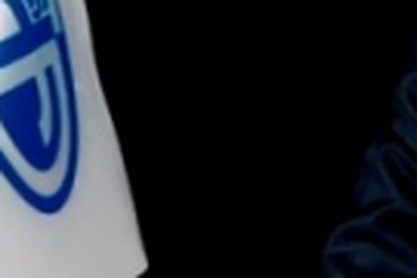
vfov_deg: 4.1
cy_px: -125
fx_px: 3845
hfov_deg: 6.2
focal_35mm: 332
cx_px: 470
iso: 100
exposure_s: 1/125
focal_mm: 70
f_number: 18
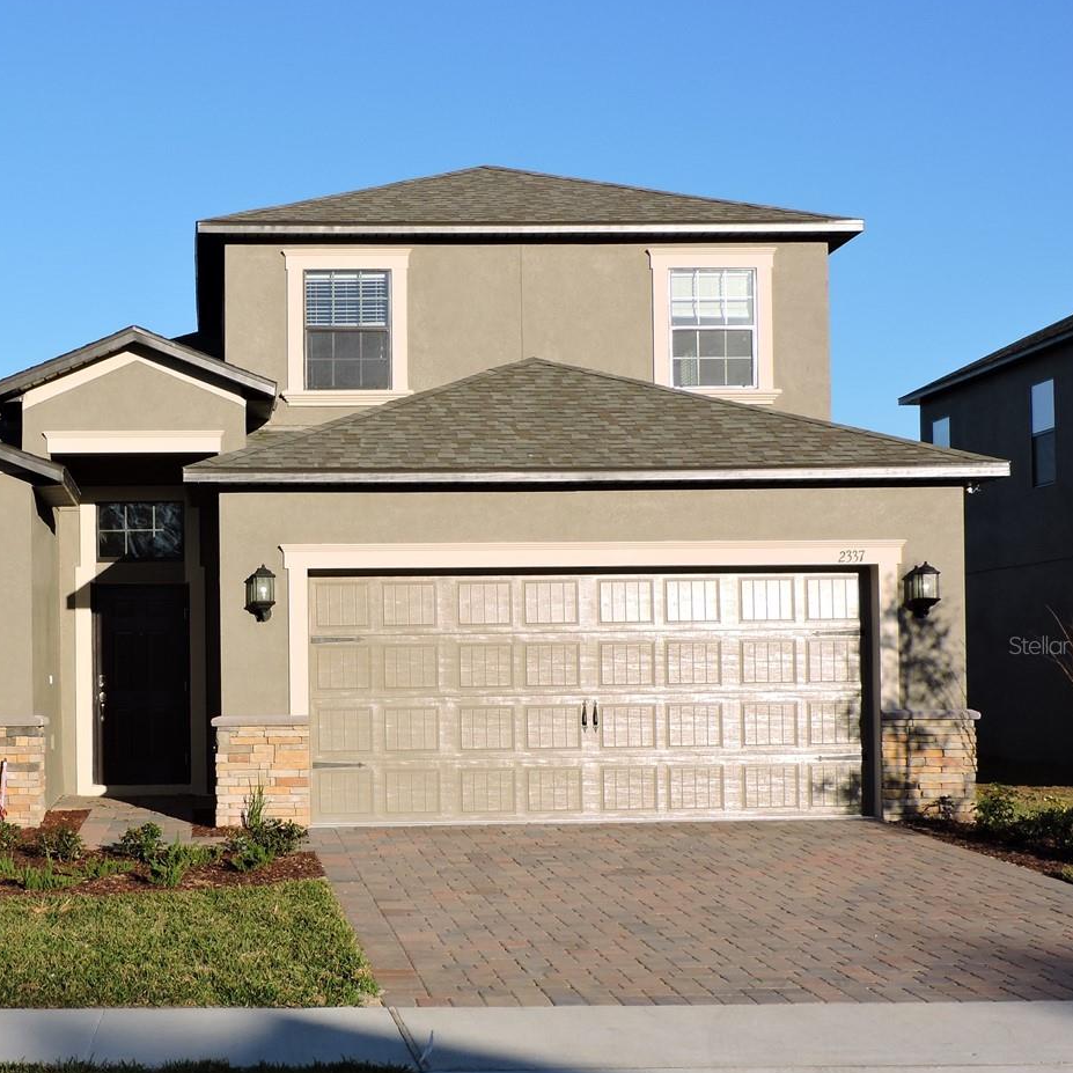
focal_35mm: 61
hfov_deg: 27.5
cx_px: 192
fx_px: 2139
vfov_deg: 28.1
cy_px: 645
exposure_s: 1/1000
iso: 100
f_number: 3.3
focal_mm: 7.1
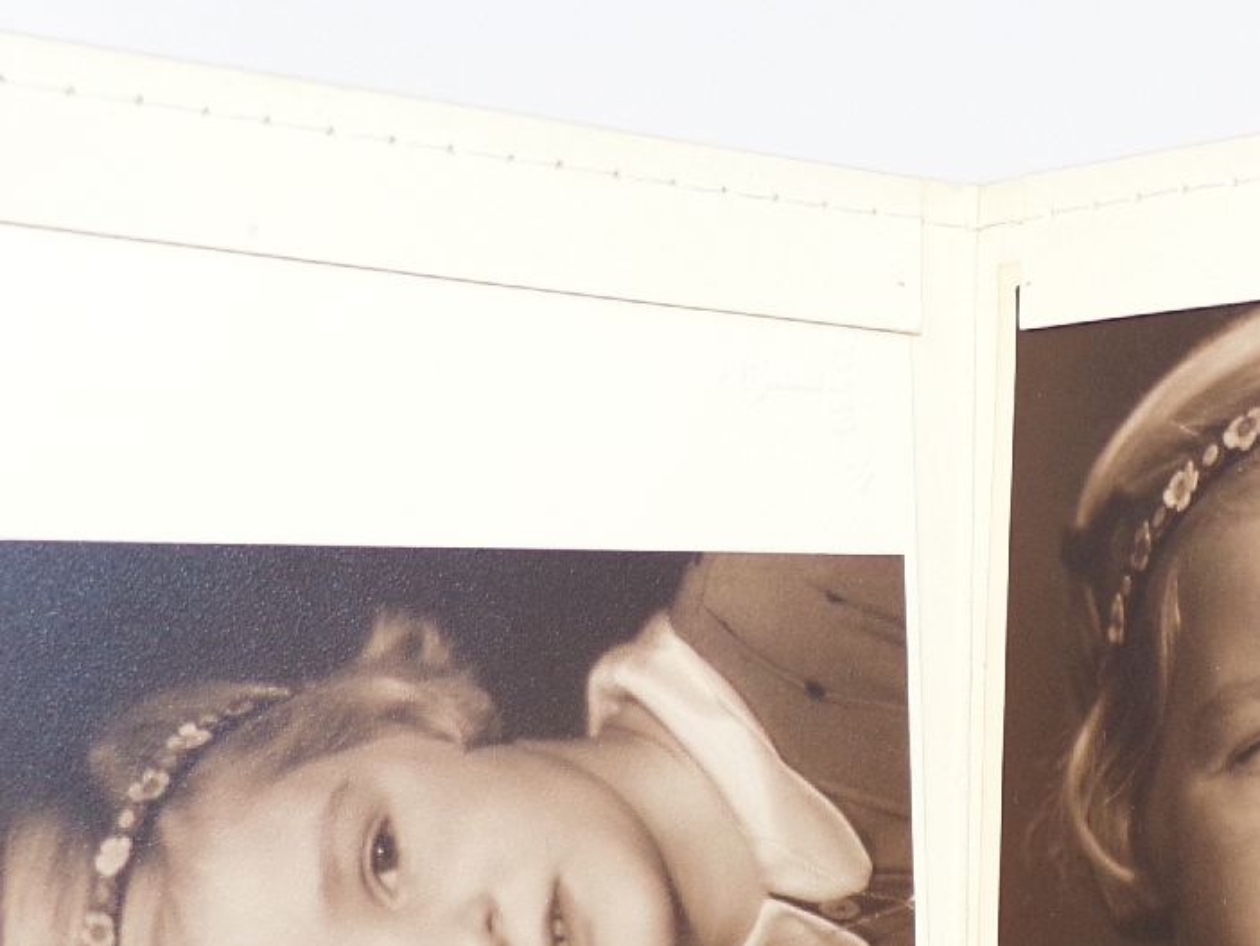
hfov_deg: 29.8
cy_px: 910
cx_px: 1051
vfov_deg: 22.5
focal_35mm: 63
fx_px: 2294
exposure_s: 1/34
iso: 80
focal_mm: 4.3
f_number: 3
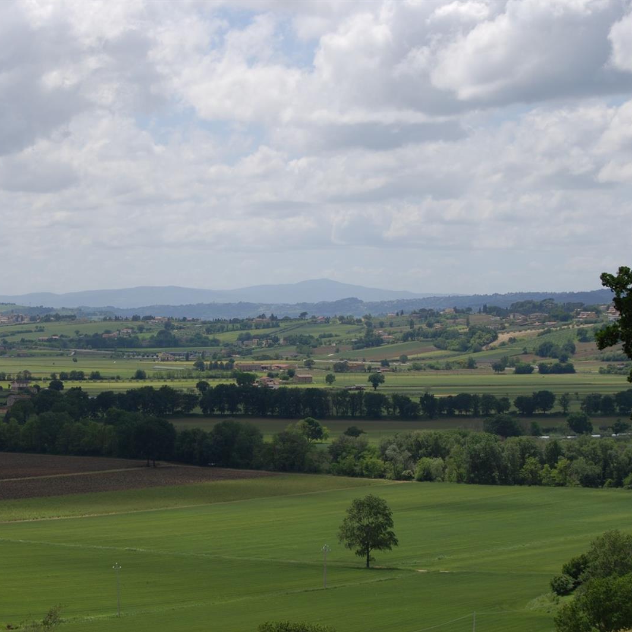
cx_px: 184
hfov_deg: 16.4
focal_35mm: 106
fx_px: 2182
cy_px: 316
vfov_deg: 16.5
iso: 100
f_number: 9
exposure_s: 1/320
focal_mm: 55
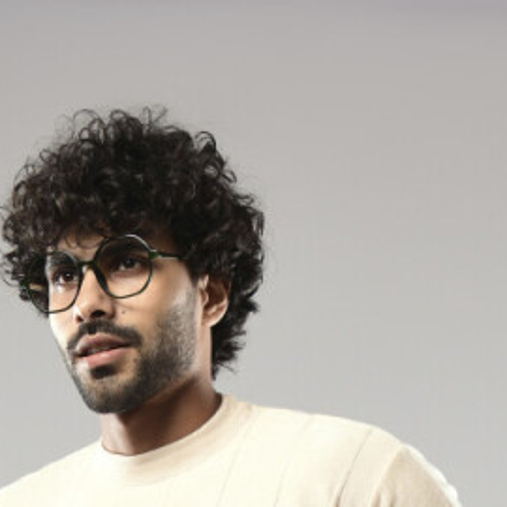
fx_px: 2502
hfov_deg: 11.6
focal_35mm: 151
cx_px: 216
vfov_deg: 10.3
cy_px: 1123
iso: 400
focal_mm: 40
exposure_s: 1/125
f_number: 5
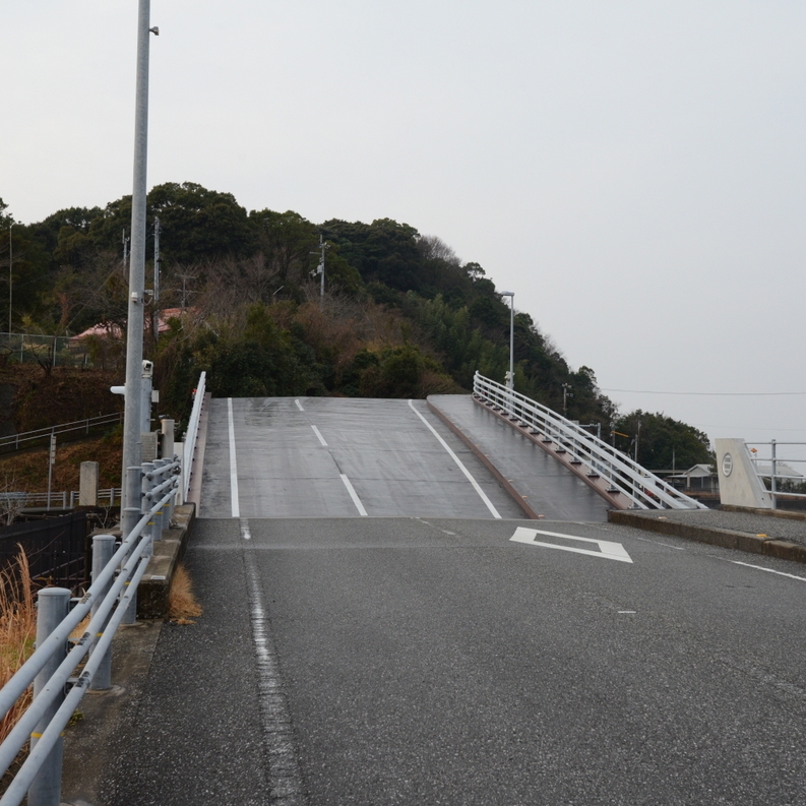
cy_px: 405
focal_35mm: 45
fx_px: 1185
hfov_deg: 37.5
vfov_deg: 37.6
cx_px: 439
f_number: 11
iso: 800
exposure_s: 1/400
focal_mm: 35
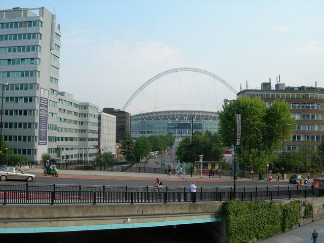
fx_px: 356
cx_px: 162
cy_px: 122
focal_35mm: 38
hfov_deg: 49.0
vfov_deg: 37.7
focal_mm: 7.8
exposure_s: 1/258
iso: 50
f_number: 4.8
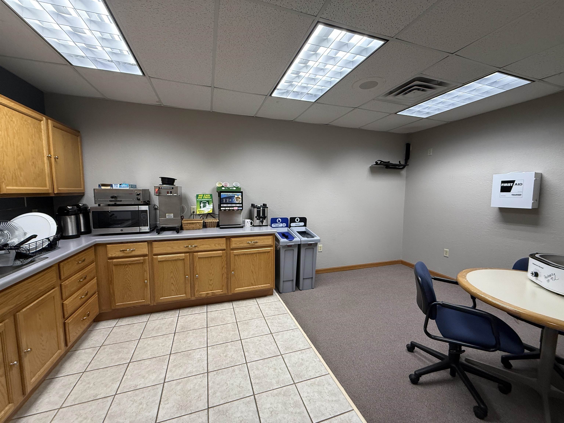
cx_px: 282
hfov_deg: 102.1
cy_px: 212
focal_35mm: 14
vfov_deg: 85.7
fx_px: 228
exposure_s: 1/120
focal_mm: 2.22
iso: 250
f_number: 2.2
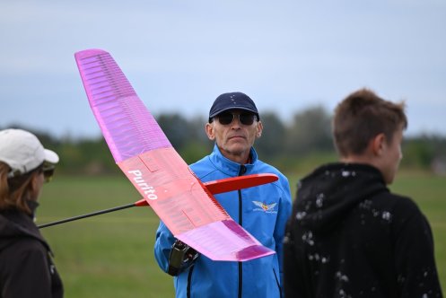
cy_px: 149
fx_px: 4215
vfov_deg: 4.0
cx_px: 223
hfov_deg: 6.1
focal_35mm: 340
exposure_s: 1/1250
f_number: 6.3
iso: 640
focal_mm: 340
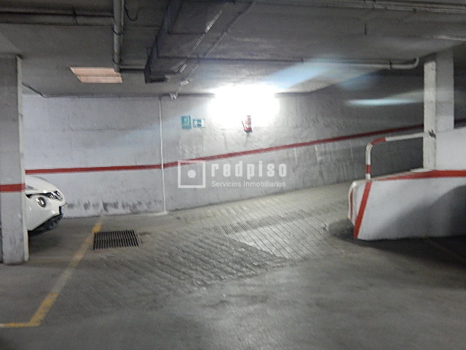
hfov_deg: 54.0
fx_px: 458
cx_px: 233
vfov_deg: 41.8
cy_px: 175
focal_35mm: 34
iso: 800
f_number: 3.3
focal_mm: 6.1
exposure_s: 1/4
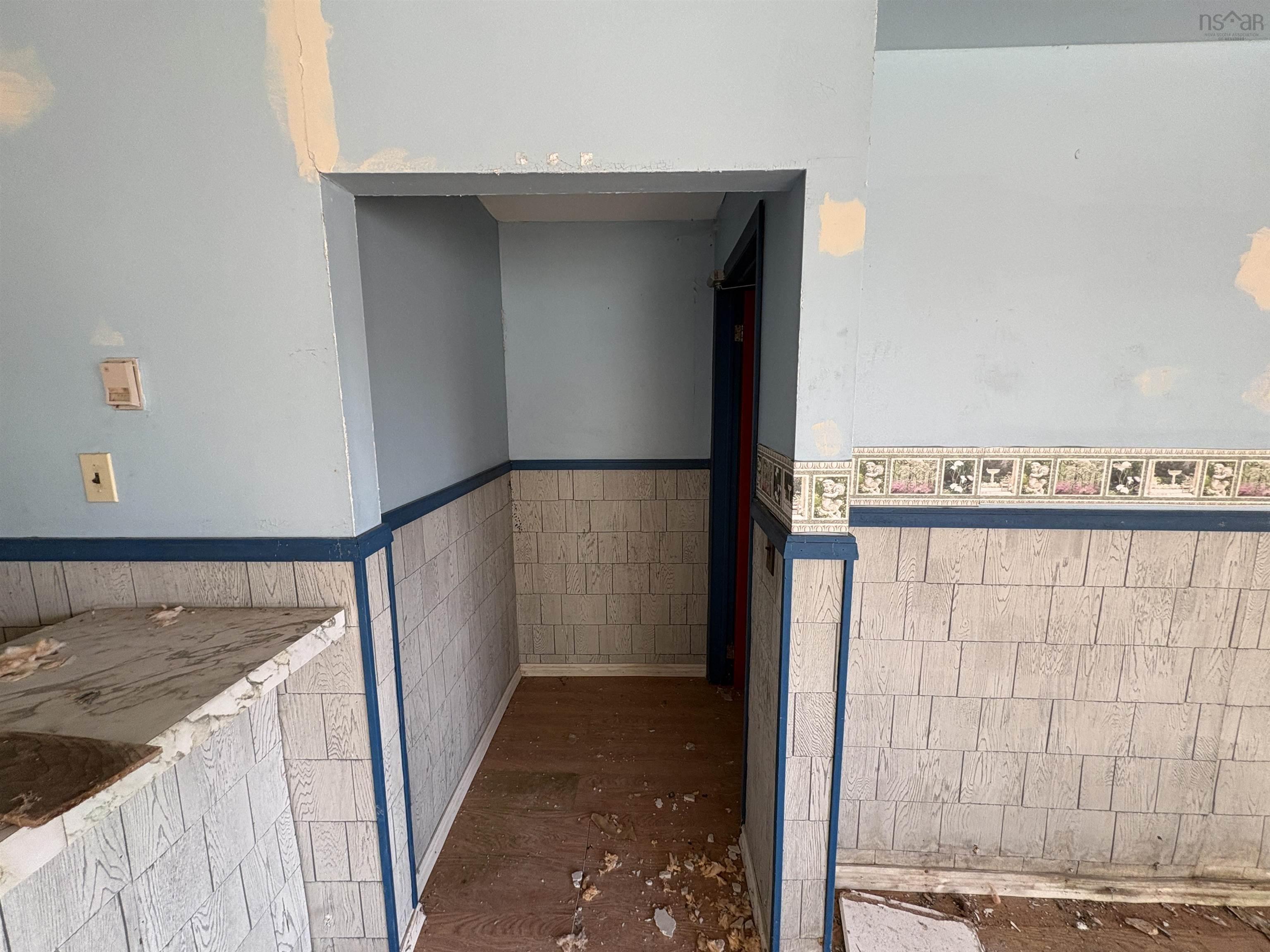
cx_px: 635
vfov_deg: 85.7
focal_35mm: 14
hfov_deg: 102.1
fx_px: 514
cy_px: 476
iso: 125
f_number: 2.2
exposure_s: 1/99
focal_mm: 2.22
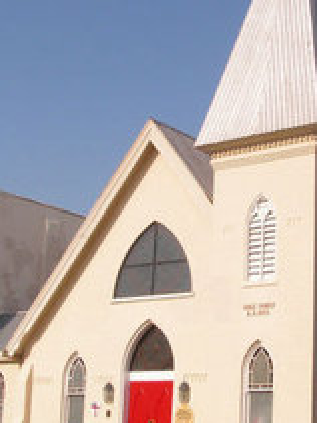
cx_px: 223
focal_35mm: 76
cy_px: 205
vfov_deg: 25.7
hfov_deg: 19.3
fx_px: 929
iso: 50
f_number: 5.6
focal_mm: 7.1
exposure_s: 1/500
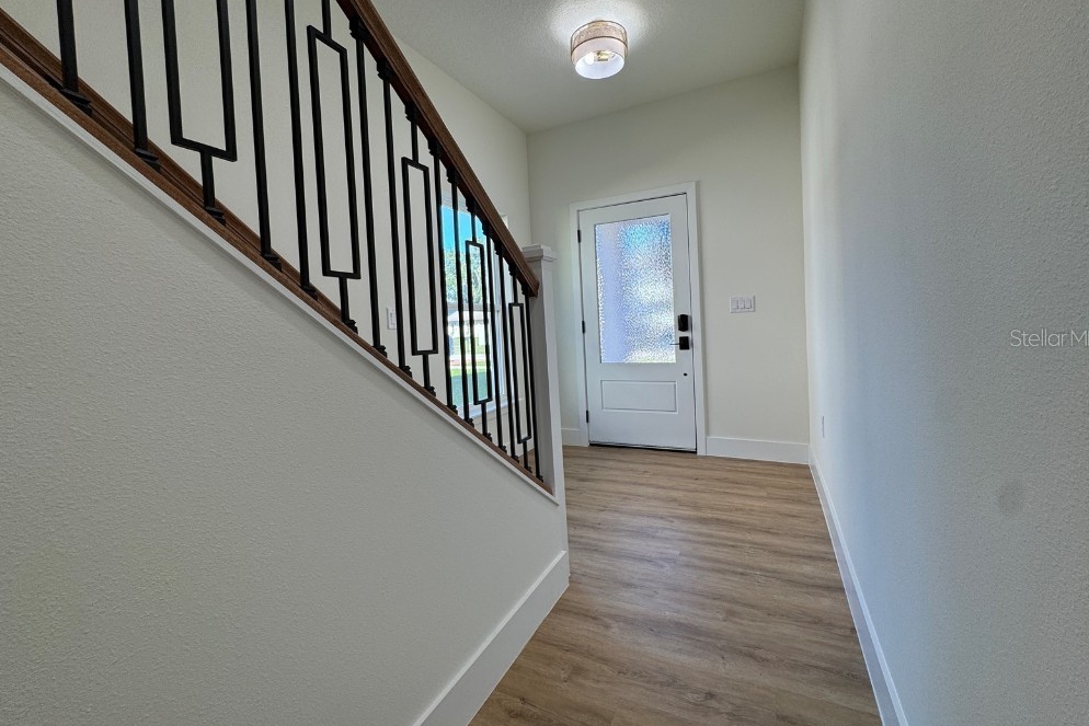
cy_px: 337
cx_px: 552
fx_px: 454
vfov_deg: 77.2
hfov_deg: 100.4
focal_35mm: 15
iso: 50
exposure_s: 1/120
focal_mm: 2.22
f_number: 2.2
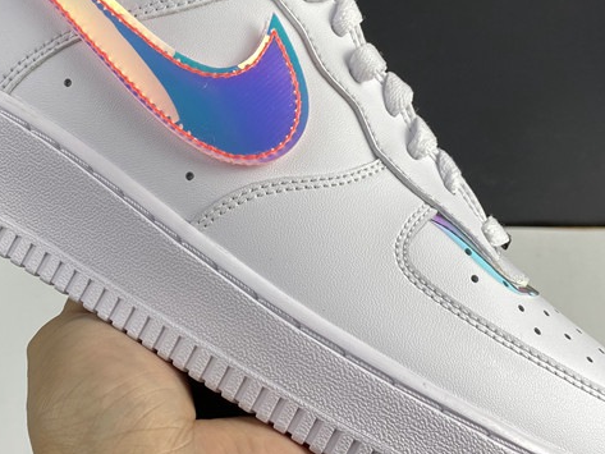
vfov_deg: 26.6
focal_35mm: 55
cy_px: 212
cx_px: 211
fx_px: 962
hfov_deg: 34.7
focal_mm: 4.25
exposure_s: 1/106
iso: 32
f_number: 1.8
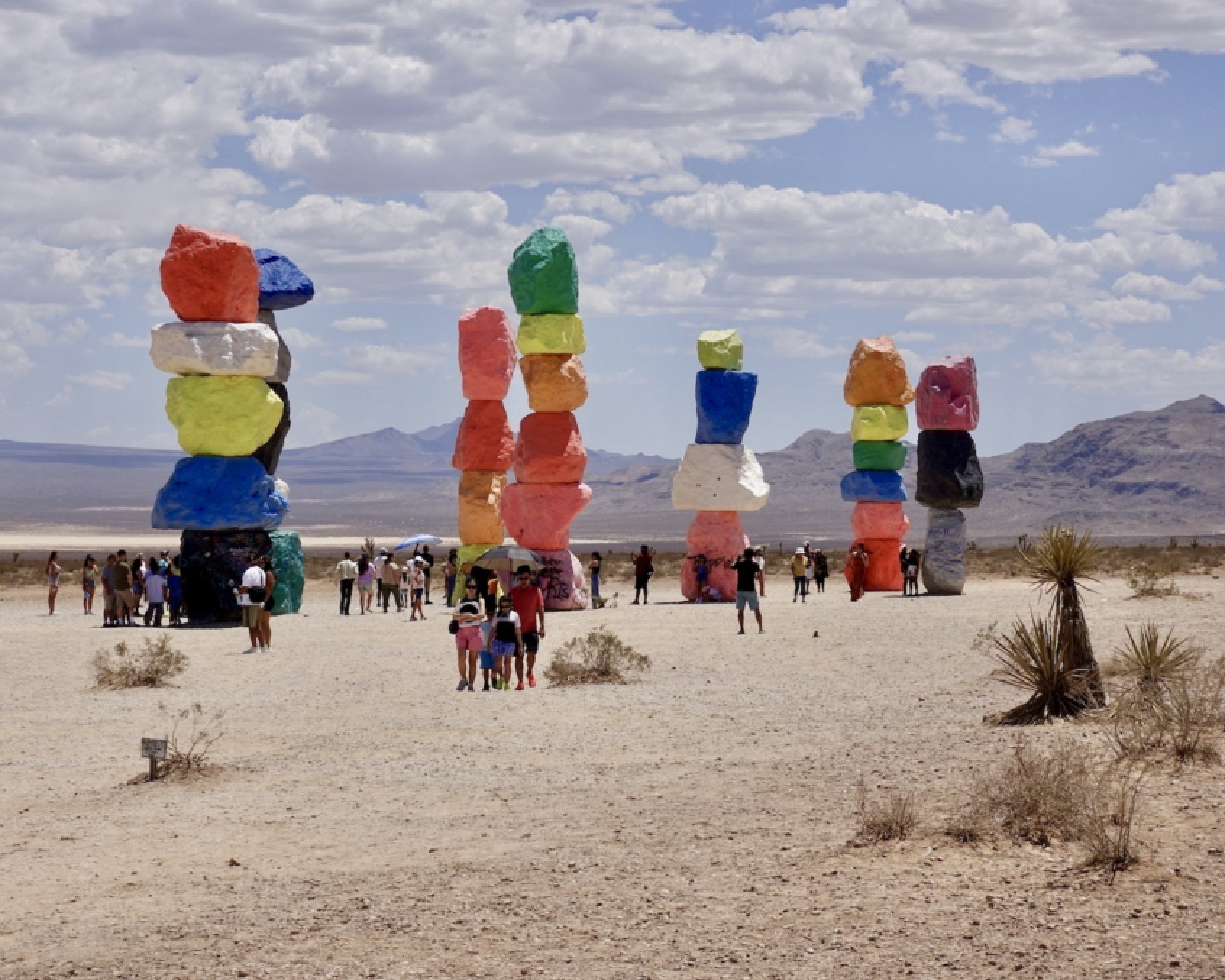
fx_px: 2901
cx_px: 576
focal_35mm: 80
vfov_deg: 19.2
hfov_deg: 23.8
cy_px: 489
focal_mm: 25.7
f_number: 5.6
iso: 125
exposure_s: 1/160
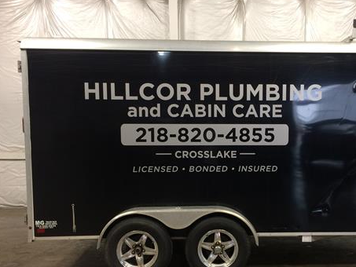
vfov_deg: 35.0
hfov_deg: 45.2
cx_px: 233
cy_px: 166
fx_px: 422
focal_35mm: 41
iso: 80
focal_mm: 4.15
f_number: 2.2
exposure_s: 1/30
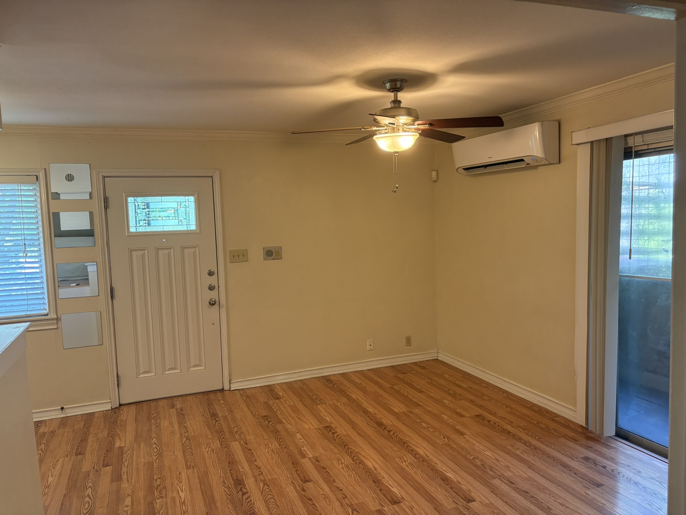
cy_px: 258
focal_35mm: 26
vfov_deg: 53.1
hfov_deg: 67.3
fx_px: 515
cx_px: 343
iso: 160
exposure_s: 1/60
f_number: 1.6
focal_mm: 5.96
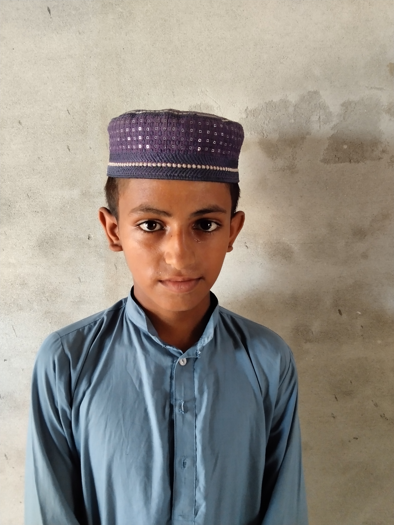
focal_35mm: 26
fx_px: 395
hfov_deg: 53.1
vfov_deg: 67.3
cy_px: 262
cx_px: 197
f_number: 2
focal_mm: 2.78
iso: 263
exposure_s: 1/50
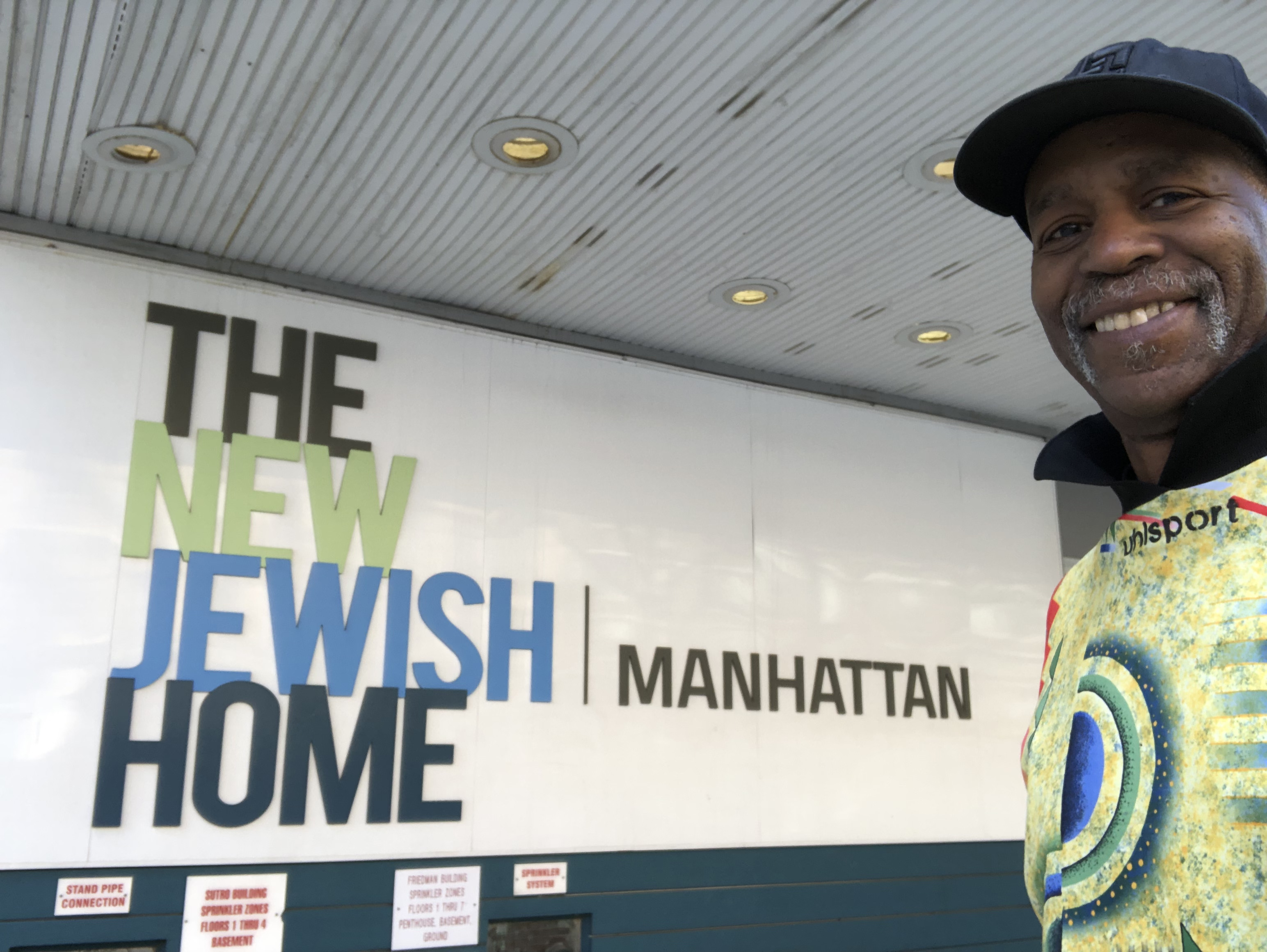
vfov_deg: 44.2
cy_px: 476
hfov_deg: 56.8
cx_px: 634
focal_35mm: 32
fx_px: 1172
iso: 25
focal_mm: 2.87
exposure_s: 1/120
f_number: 2.2
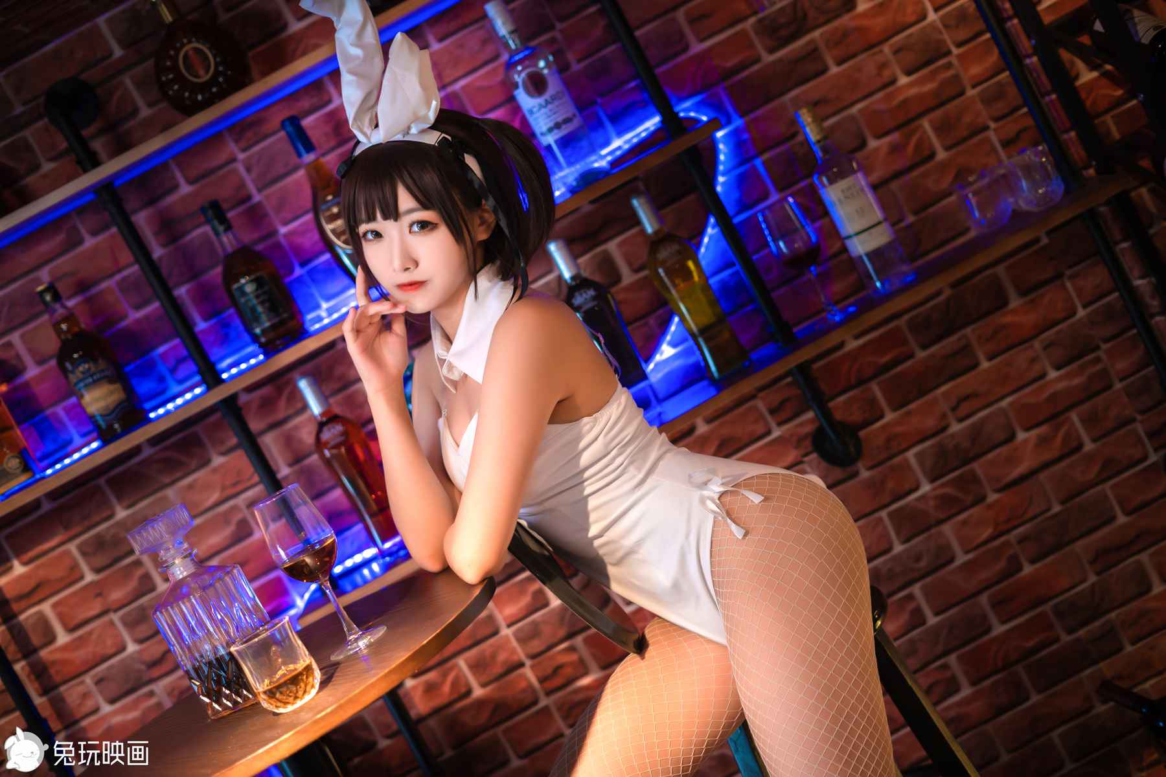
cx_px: 583
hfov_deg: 39.6
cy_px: 388
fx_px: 1619
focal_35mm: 50
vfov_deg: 27.0
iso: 200
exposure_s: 1/100
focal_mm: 50
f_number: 2.2
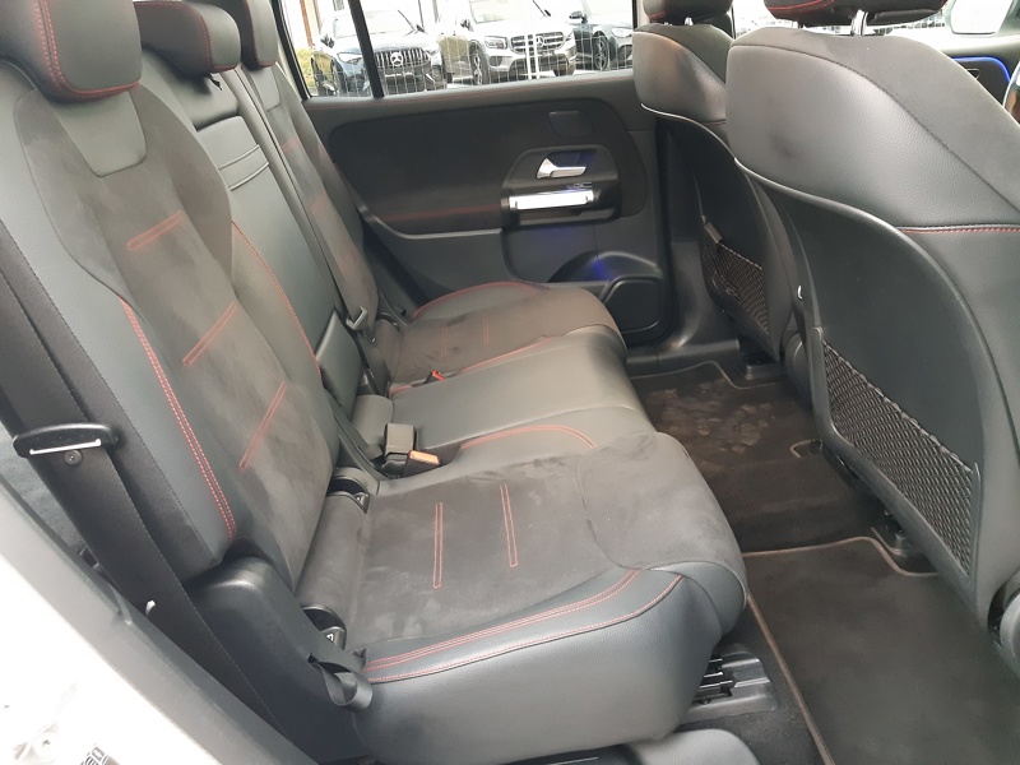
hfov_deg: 67.3
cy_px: 382
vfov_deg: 53.1
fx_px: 766
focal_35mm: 26
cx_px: 510
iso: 500
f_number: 1.7
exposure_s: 1/25
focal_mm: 3.92
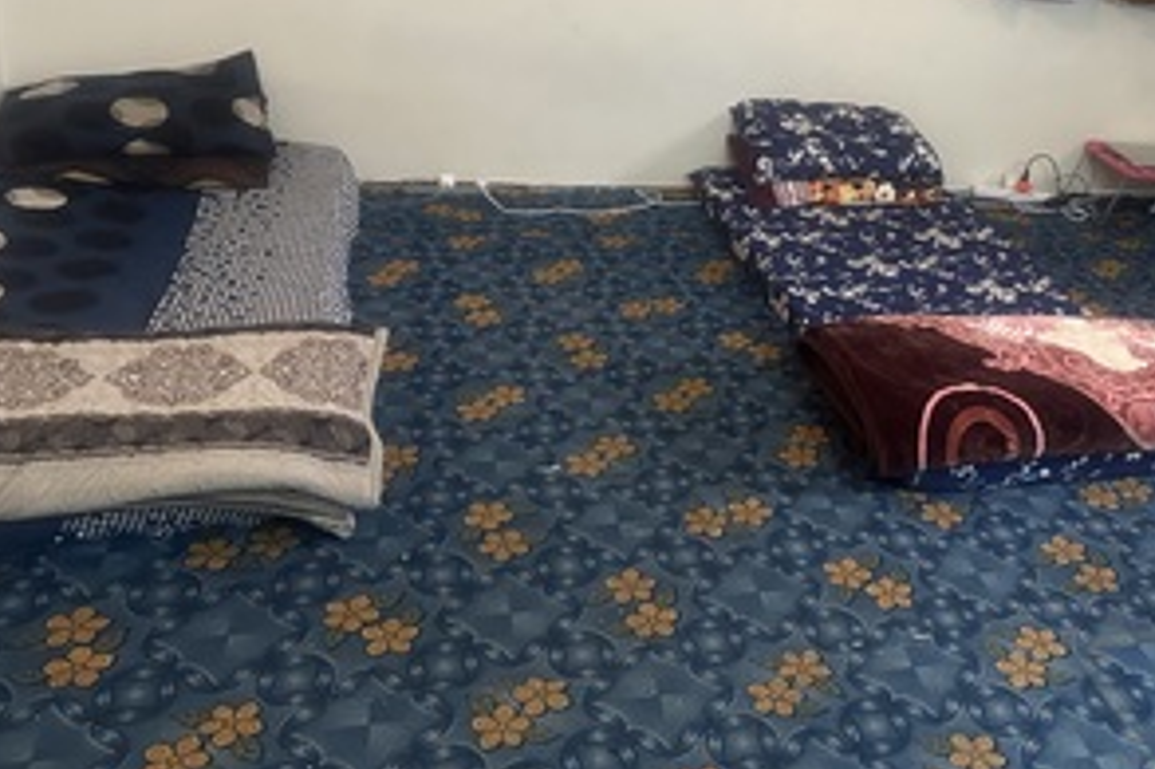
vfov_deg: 33.1
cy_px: 148
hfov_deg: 48.3
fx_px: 1250
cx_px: 818
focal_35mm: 39
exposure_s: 1/60
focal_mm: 6.86
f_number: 1.78
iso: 640
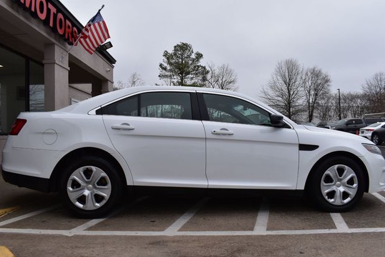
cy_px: 129
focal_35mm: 28
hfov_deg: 65.5
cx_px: 194
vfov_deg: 46.4
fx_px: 299
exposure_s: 1/400
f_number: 11
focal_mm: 18
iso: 400
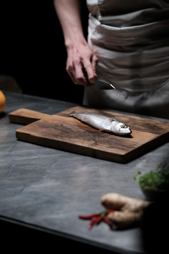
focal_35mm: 135
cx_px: 84
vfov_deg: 15.2
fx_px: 950
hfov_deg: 10.2
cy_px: 127
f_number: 2
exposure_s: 1/125
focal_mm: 90
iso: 1600
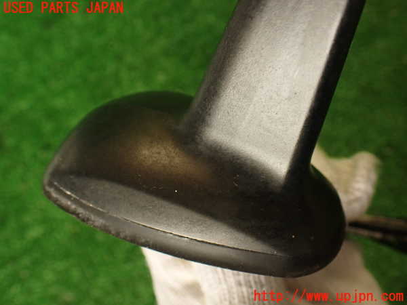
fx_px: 376
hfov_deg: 56.8
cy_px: 152
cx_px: 204
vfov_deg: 44.2
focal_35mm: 32
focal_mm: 5.79
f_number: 2.4
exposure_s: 1/60
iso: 200
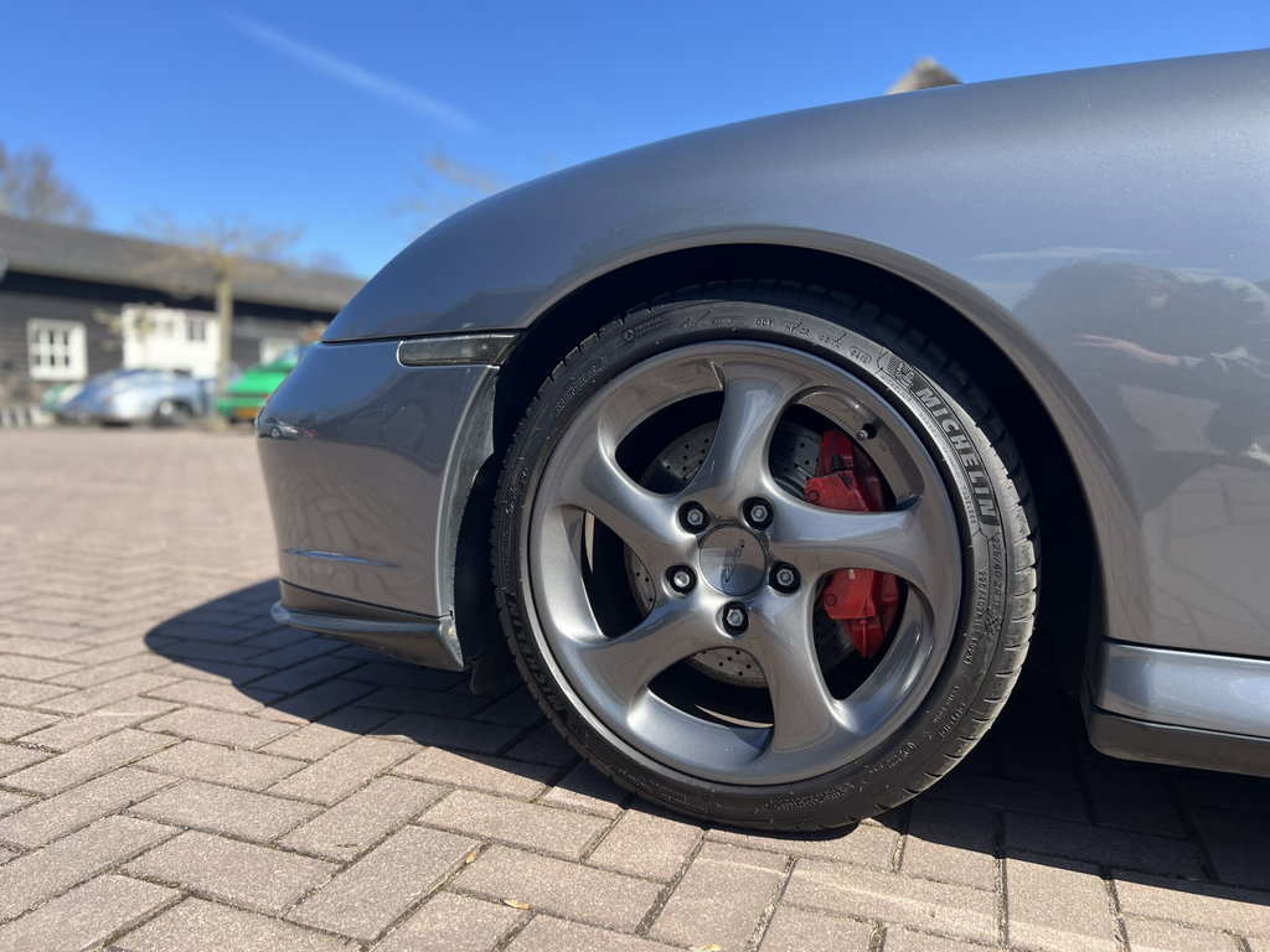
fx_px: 954
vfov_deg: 53.1
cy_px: 476
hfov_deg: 67.3
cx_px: 635
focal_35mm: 26
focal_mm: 5.7
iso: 50
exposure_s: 1/1645
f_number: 1.5
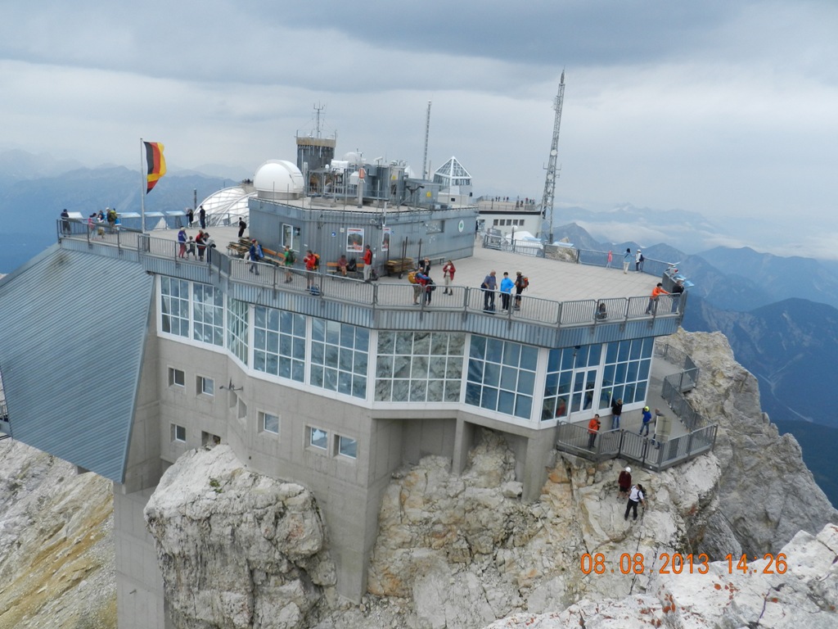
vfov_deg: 54.9
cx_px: 419
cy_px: 314
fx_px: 605
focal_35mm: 25
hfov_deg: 69.4
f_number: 3.5
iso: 160
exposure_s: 1/800
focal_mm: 4.5
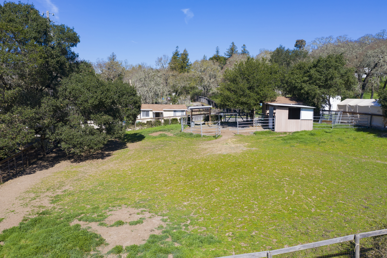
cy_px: 129
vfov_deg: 46.4
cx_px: 194
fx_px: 301
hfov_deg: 65.5
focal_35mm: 28
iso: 100
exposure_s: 1/320
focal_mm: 10.26
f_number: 5.6
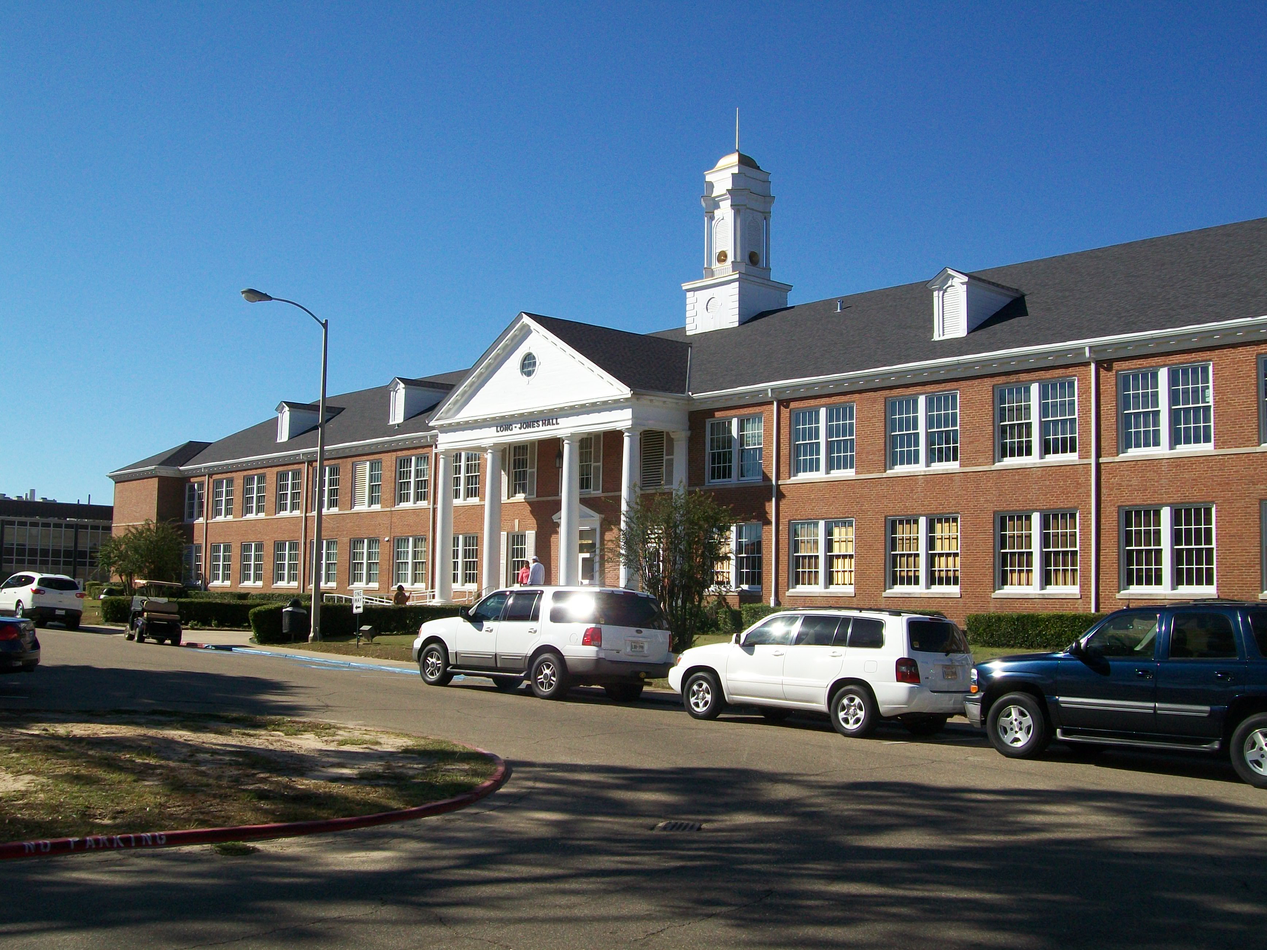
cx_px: 634
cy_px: 475
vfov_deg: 39.7
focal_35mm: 36
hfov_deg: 51.4
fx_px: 1318
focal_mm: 6
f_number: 4.8
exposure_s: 1/500
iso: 64
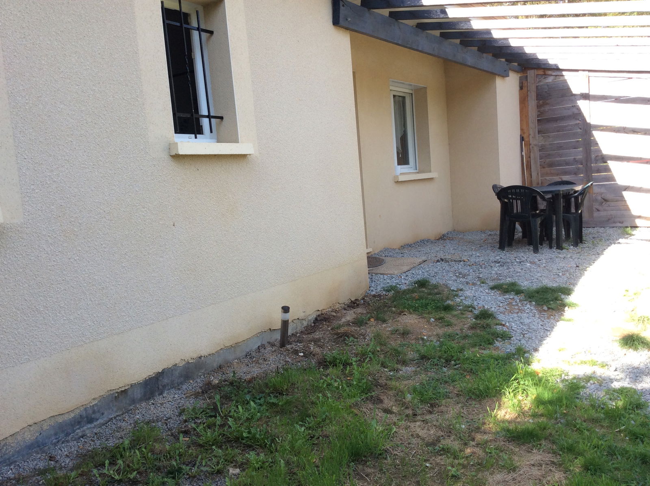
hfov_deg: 56.9
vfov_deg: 44.1
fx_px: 600
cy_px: 243
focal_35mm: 32
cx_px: 325
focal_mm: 3.3
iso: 32
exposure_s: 1/189
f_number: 2.4
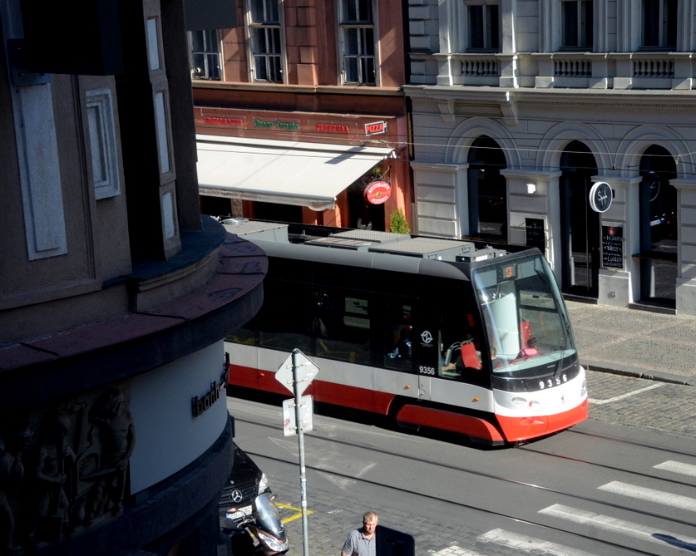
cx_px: 358
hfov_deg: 22.2
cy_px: 277
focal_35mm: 86
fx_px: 1771
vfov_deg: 17.9
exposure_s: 1/400
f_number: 10
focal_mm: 50
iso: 1000
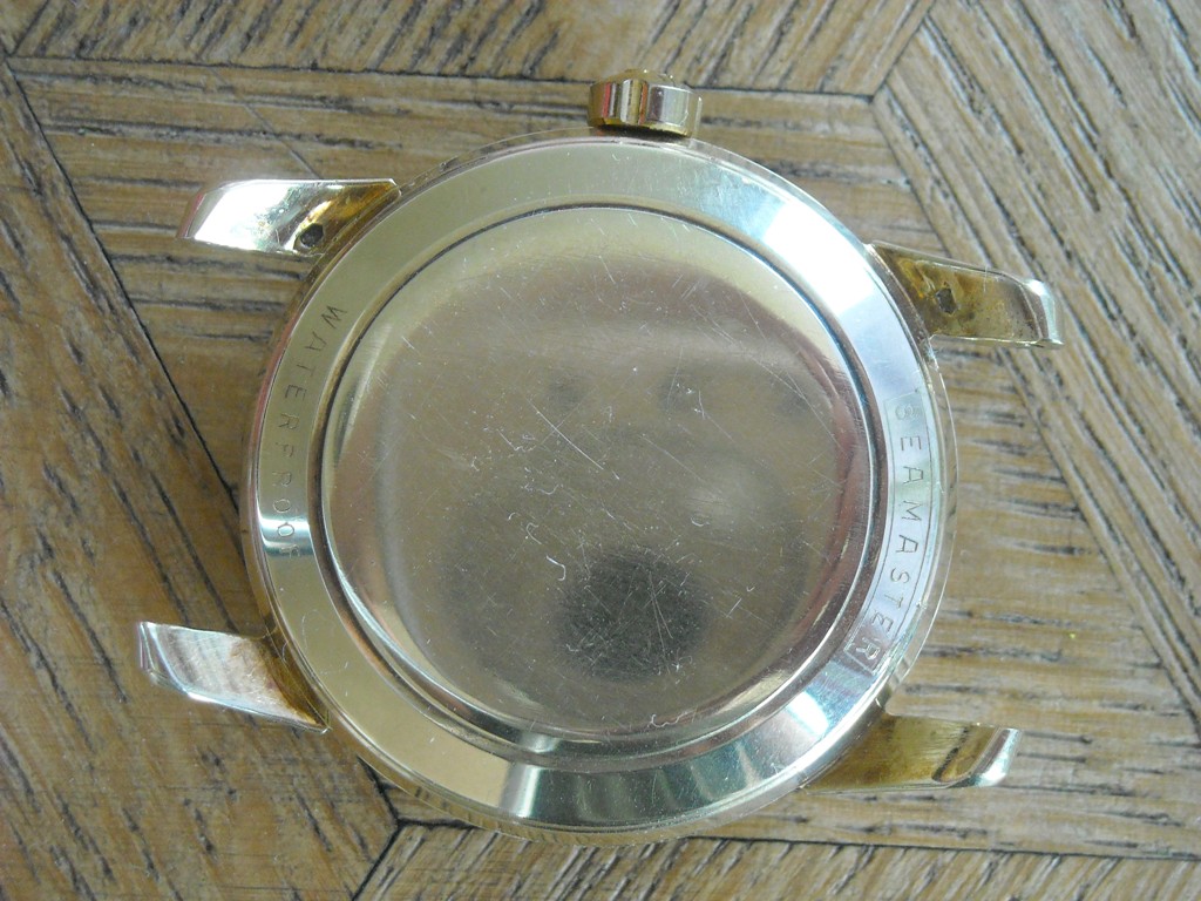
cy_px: 450
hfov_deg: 18.7
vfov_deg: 14.1
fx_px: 3643
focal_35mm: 105
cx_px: 600
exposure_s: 1/47
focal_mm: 17.1
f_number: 4.7
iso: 400
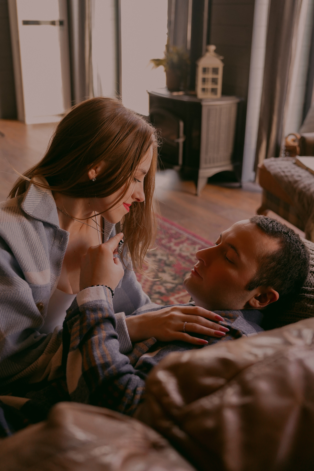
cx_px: 157
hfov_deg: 33.4
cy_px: 236
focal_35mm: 40
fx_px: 523
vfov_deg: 48.5
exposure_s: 1/160
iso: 2000
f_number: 4
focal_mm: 40
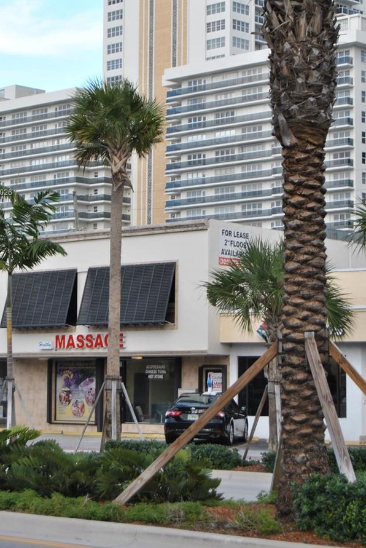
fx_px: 1476
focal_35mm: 97
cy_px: 193
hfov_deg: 14.1
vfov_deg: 20.9
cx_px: 161
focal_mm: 48
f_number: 6.3
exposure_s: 1/200
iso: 100
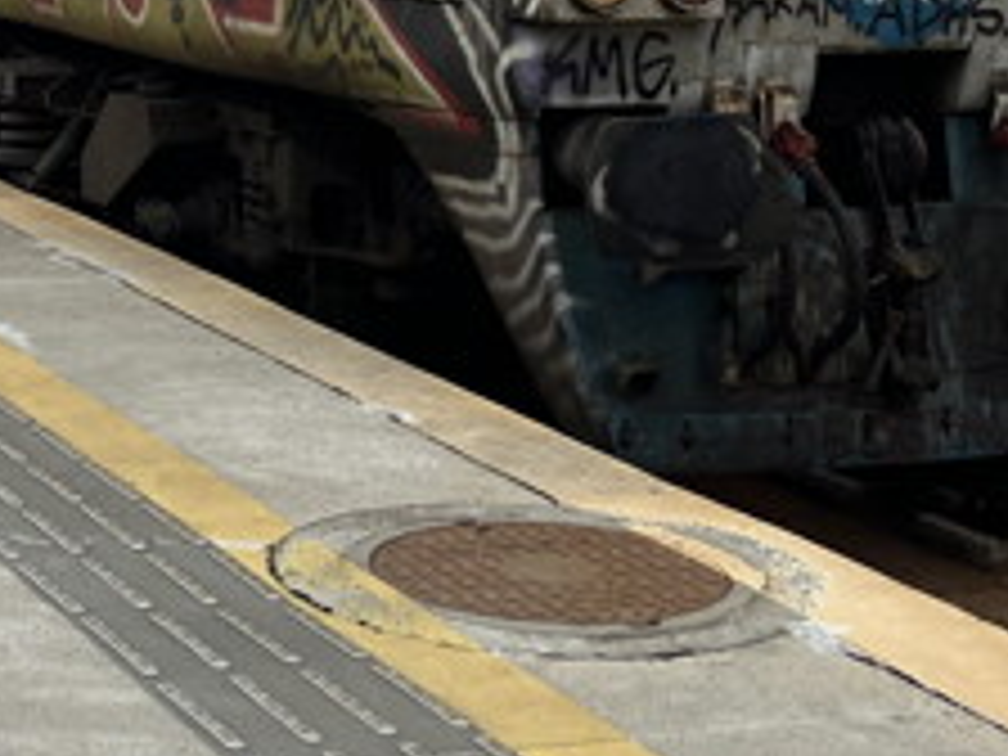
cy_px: -32
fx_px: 2708
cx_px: 108
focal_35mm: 93
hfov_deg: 20.7
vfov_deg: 15.5
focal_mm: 5.1
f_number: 1.6
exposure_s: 1/845
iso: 50
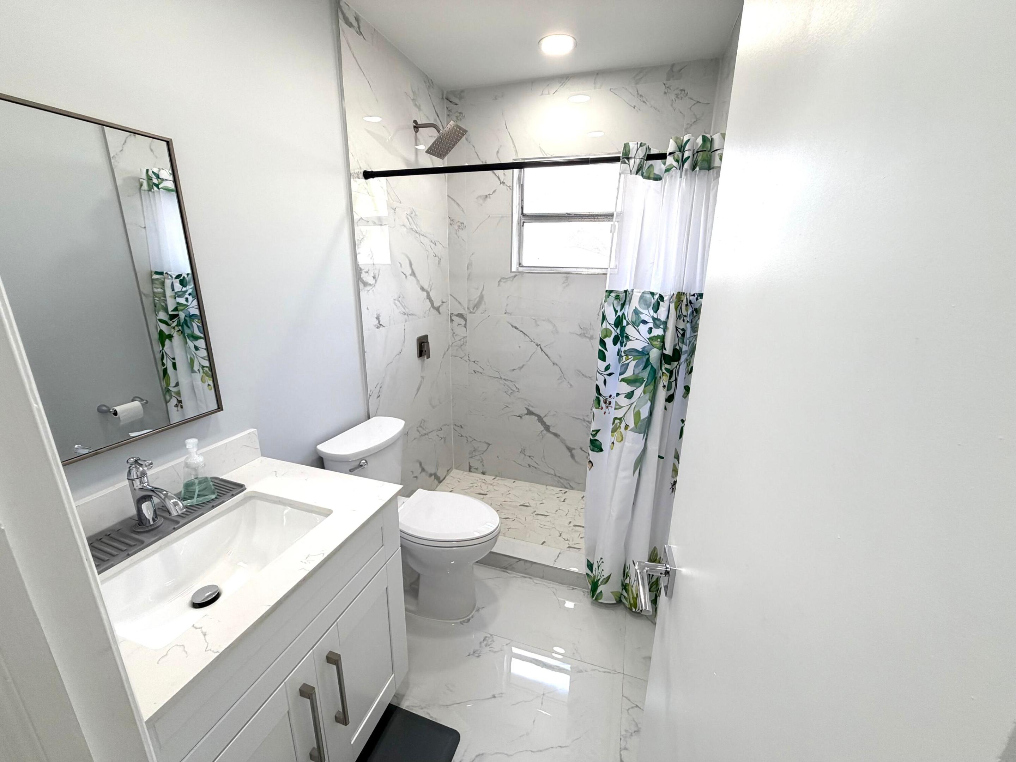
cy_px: 381
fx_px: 411
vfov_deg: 85.7
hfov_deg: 102.1
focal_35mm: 14
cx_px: 508
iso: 80
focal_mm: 2.22
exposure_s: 1/120
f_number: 2.2
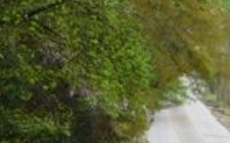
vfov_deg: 2.5
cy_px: 256
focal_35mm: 515
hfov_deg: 4.1
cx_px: 150
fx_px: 3223
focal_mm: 14.2
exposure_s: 1/80
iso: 125
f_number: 4.4
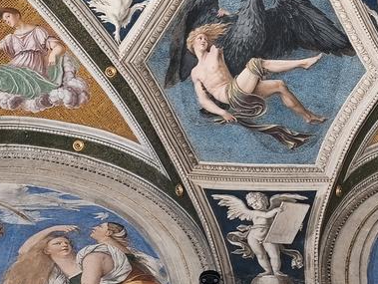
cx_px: 239
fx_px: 853
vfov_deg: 18.8
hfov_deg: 24.9
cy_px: 84
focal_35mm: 78
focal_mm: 6.14
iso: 1000
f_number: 1.65
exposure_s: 1/50
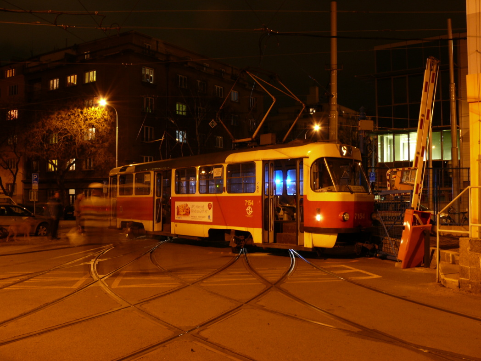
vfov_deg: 40.7
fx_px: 486
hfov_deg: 52.6
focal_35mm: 35
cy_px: 180
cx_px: 240
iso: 100
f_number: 5
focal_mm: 7.4
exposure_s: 6
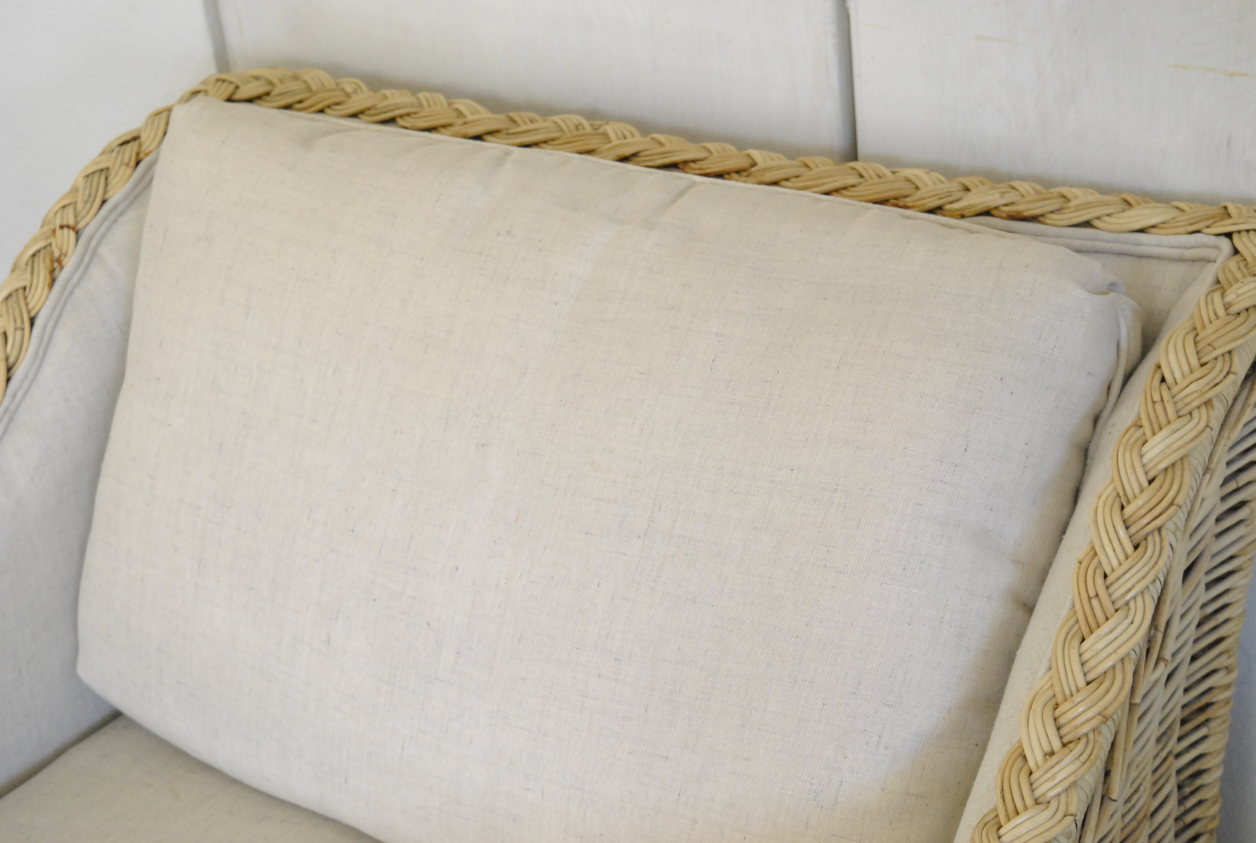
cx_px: 628
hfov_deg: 28.0
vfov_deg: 19.0
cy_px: 422
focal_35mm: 72
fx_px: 2517
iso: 1600
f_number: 8
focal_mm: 48
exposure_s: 1/60
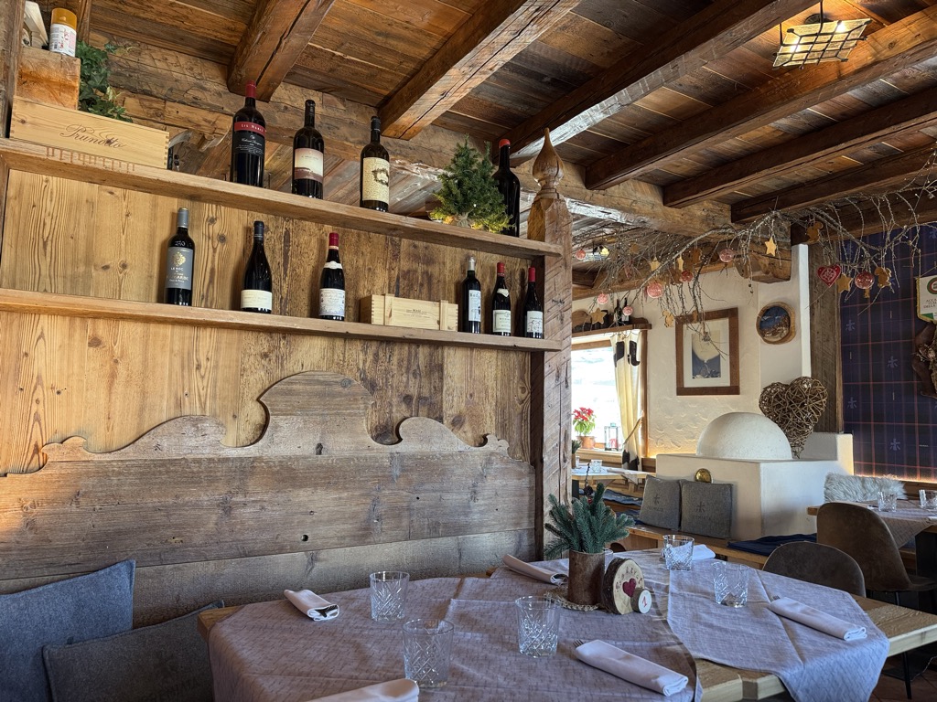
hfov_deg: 71.6
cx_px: 468
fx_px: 650
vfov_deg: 56.8
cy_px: 351
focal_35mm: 24
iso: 200
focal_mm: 6.76
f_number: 1.78
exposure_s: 1/121
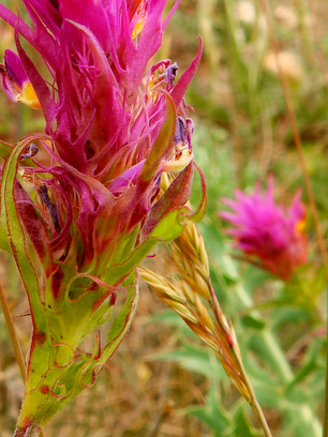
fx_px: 859
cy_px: 120
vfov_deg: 28.2
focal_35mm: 68
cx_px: 83
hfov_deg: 21.4
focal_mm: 5.7
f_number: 4
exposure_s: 1/160
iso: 80
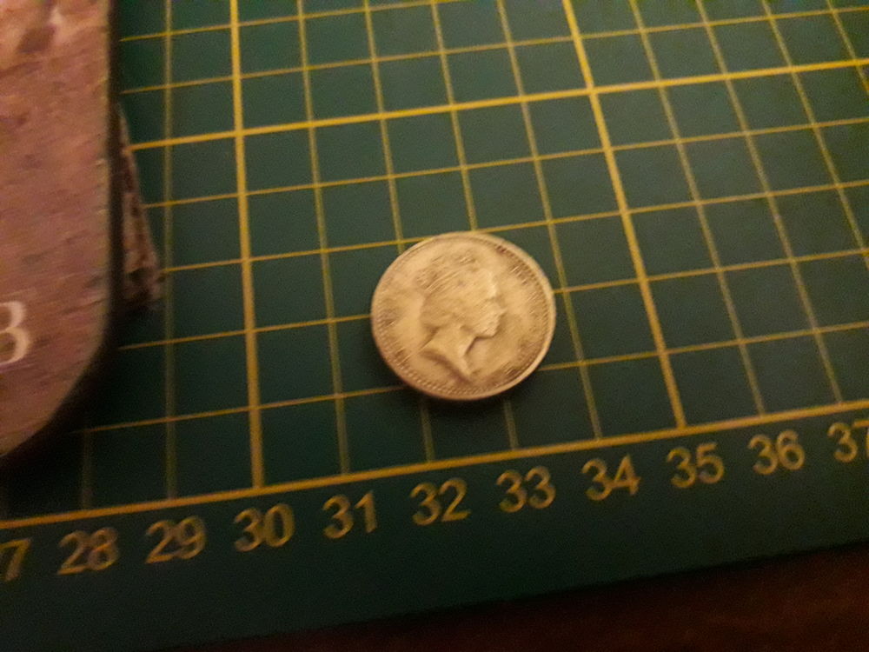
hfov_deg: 65.3
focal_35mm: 27
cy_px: 326
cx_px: 434
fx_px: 678
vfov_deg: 51.4
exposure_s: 1/10
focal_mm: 3.6
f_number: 1.9
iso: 800
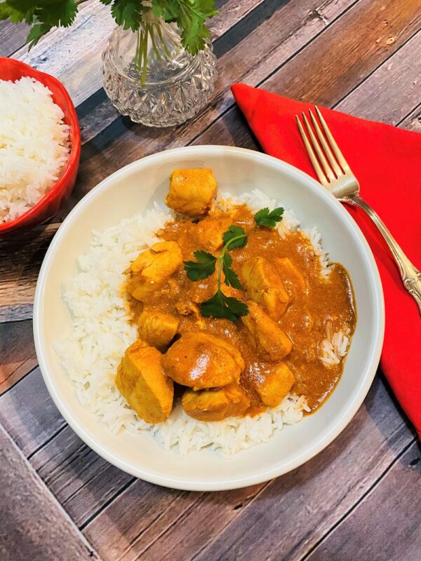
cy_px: 280
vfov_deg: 67.3
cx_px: 210
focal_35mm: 26
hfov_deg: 53.1
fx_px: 422
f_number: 1.8
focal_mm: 4.25
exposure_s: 1/60
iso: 320
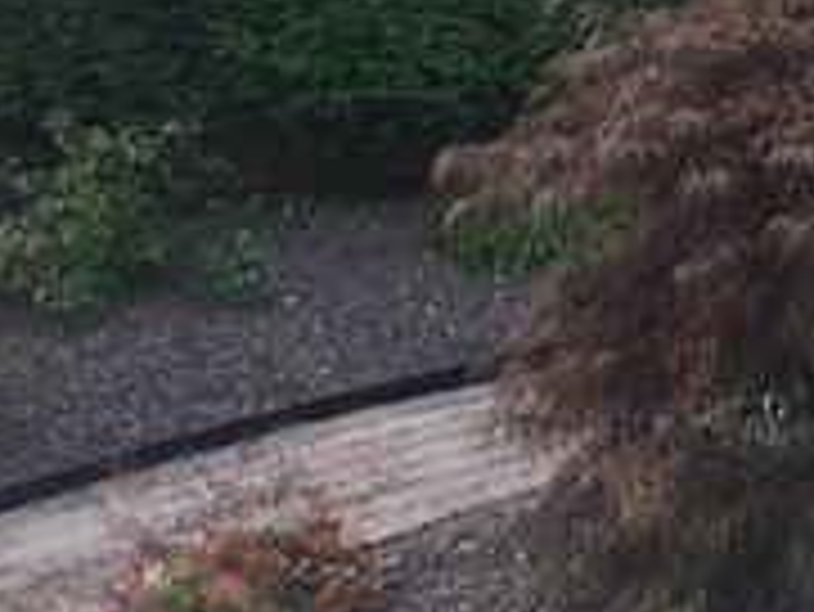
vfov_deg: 17.6
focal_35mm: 80
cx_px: 1079
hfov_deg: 21.8
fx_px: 1882
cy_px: -115
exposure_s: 1/30
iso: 64
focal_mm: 4.15
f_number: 2.2
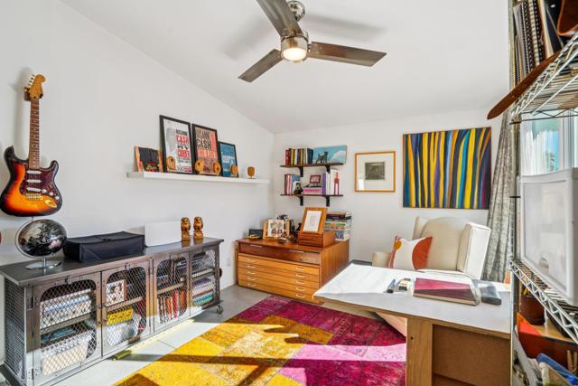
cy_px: 193
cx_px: 289
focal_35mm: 16
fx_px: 257
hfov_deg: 96.7
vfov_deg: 73.8
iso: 160
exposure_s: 1/30
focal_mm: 16
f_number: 8
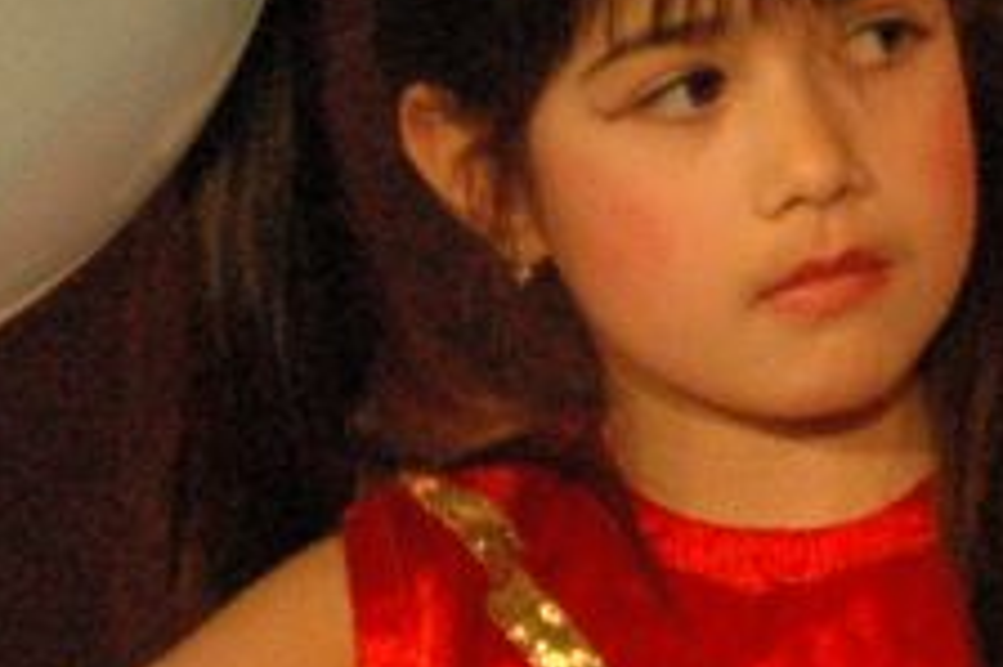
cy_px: 90
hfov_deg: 2.3
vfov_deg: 1.5
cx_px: 2351
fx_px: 25251
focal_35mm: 907
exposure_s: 1/40
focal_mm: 90
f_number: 4.2
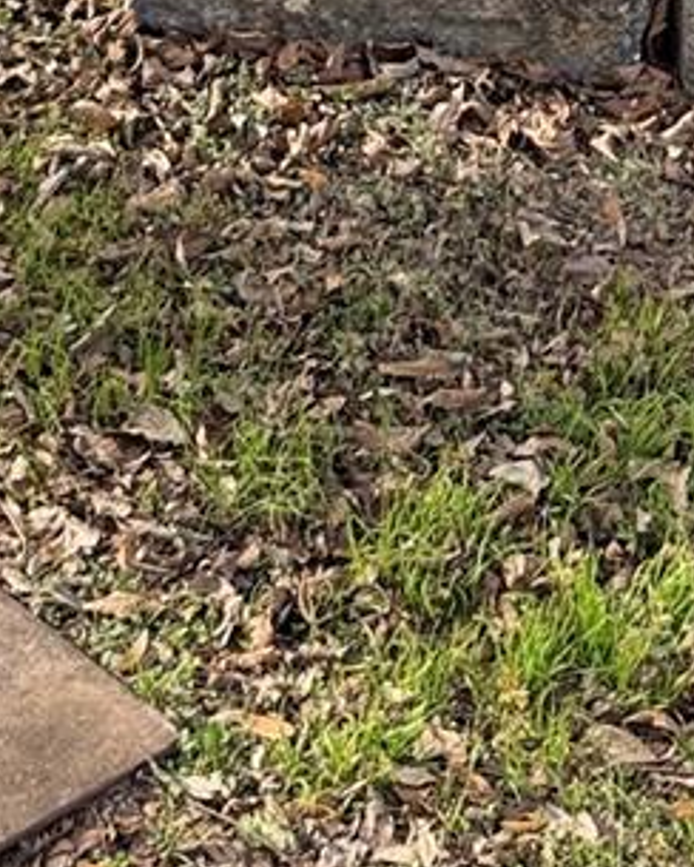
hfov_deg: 13.0
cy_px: -1080
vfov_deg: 13.1
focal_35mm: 118
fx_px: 3030
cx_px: 526
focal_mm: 6.76
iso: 80
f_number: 1.78
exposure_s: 1/1456
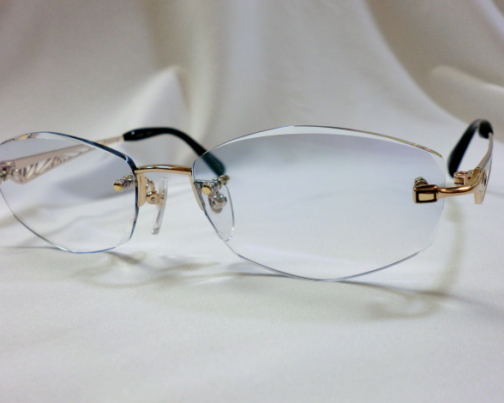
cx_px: 238
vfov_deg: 43.3
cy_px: 200
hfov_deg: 52.8
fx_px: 507
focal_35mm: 34
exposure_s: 1/60
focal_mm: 5.8
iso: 80
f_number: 3.5
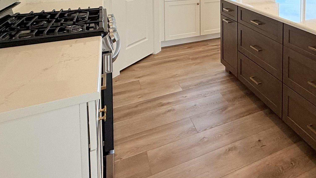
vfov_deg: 32.4
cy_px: -26
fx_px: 260
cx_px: 258
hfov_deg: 57.4
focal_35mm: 31
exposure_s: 1/165
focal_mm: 2.22
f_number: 2.2
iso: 64
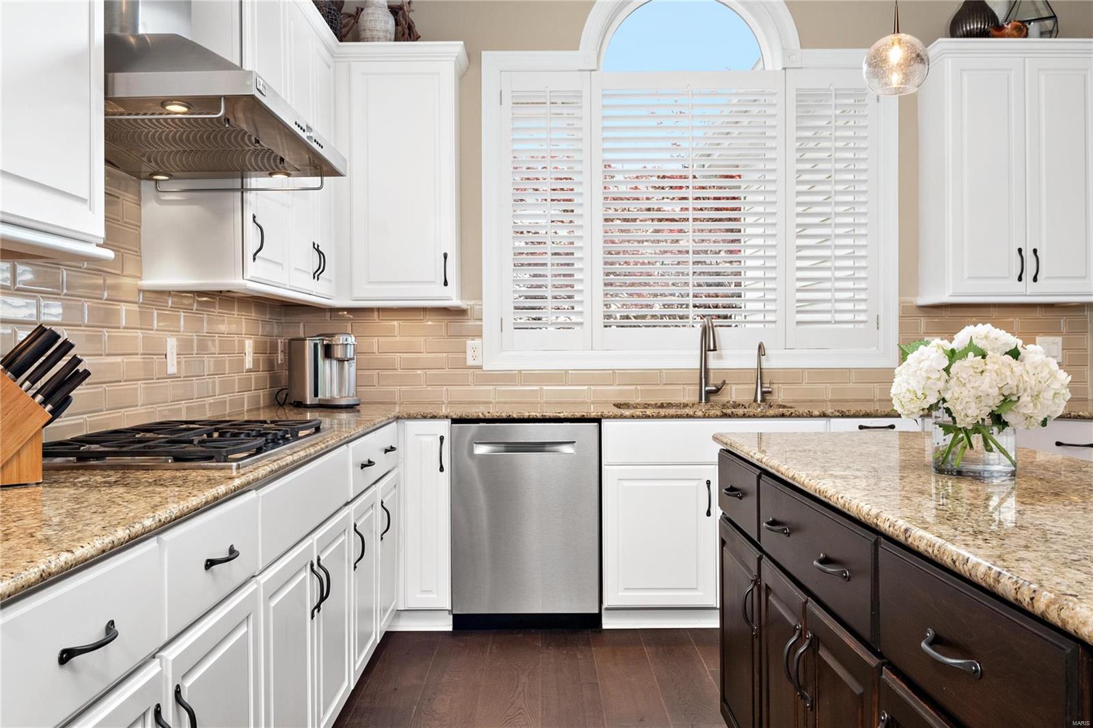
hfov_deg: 62.0
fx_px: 910
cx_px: 546
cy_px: 364
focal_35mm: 30
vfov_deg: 43.6
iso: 400
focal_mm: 15
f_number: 8
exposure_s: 1/125
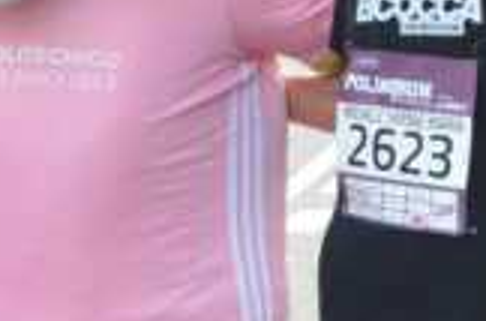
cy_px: 40
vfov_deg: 4.8
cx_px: 33
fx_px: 3823
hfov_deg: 7.3
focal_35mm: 284
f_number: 13
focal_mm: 44
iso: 4000
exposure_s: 1/200
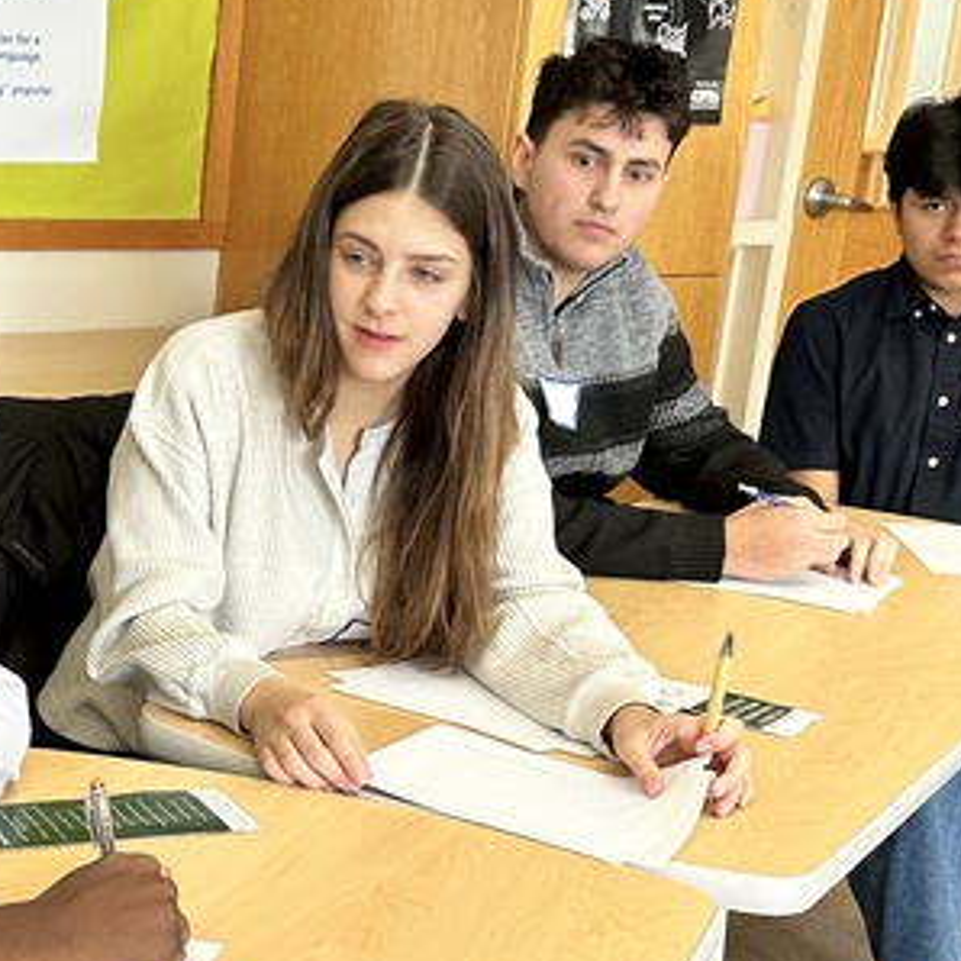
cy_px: 726
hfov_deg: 23.1
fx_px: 2293
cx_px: 103
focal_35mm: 73
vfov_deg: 23.4
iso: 160
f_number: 1.78
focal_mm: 6.86
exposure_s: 1/119
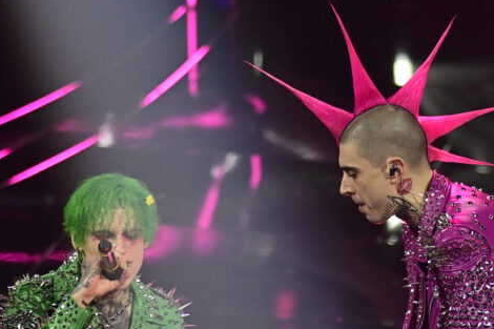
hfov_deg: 5.6
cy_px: 337
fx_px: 5075
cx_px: 445
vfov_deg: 3.7
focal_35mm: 370
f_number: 2.8
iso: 4000
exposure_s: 1/640
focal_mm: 170
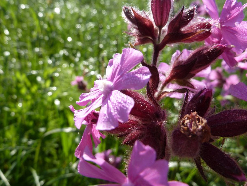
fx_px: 200
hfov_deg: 63.3
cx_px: 110
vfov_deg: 49.7
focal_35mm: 28
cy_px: 85
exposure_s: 1/320
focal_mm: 4.1
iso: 80
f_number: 4
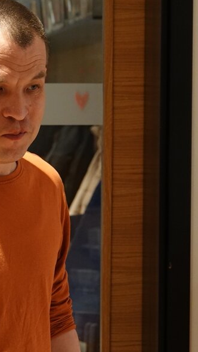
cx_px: -28
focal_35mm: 202
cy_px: 152
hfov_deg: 6.0
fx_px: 1885
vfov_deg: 10.7
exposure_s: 1/40
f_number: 4
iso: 800
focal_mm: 40.73
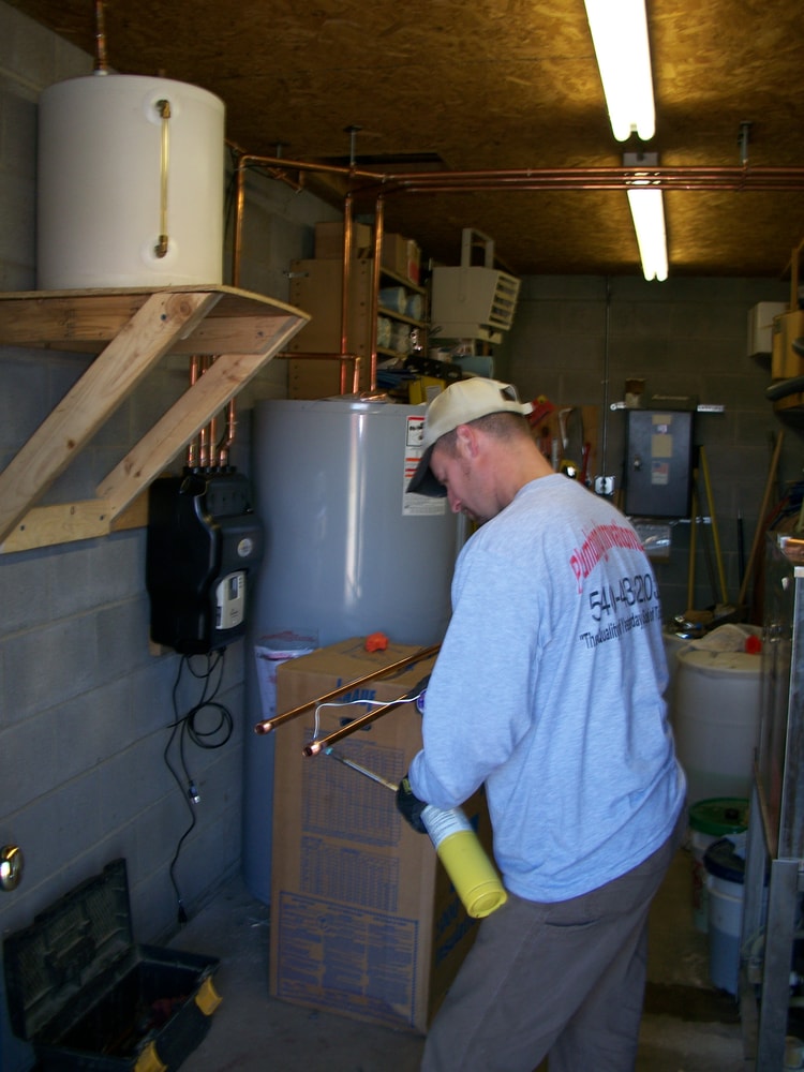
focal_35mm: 35
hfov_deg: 40.7
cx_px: 402
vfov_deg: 52.6
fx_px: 1084
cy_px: 536
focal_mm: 6.3
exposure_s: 1/30
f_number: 3.1
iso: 80
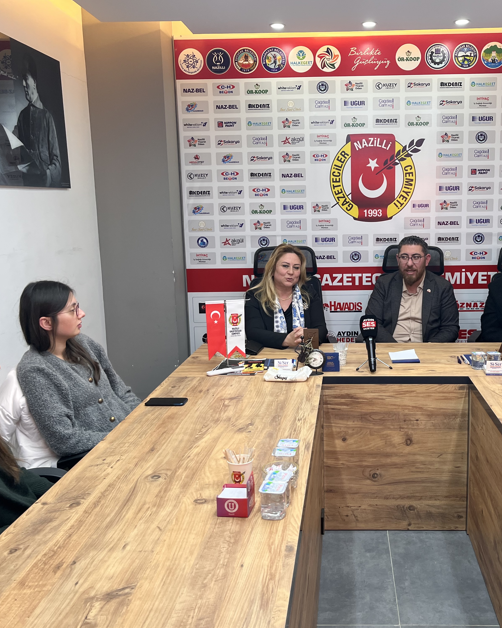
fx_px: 631
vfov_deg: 52.8
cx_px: 341
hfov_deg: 42.7
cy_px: 315
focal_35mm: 34
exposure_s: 1/100
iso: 100
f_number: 1.6
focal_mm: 5.1
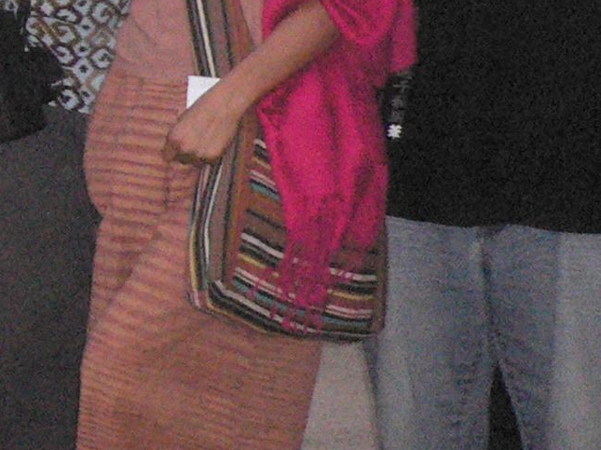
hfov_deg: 12.7
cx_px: -546
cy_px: -102
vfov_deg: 10.5
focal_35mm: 139
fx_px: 2412
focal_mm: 5.8
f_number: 2.8
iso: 400
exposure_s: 1/60
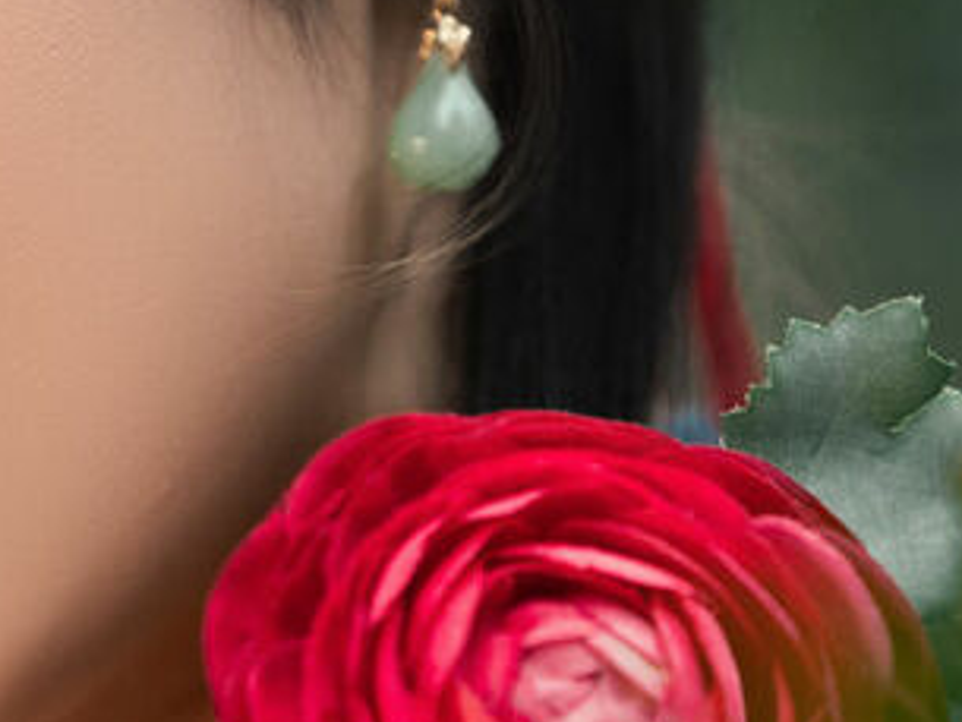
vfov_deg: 2.5
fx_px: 16737
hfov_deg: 3.3
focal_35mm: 602
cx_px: 180
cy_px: 104
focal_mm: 182
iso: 200
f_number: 2.8
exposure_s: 1/250
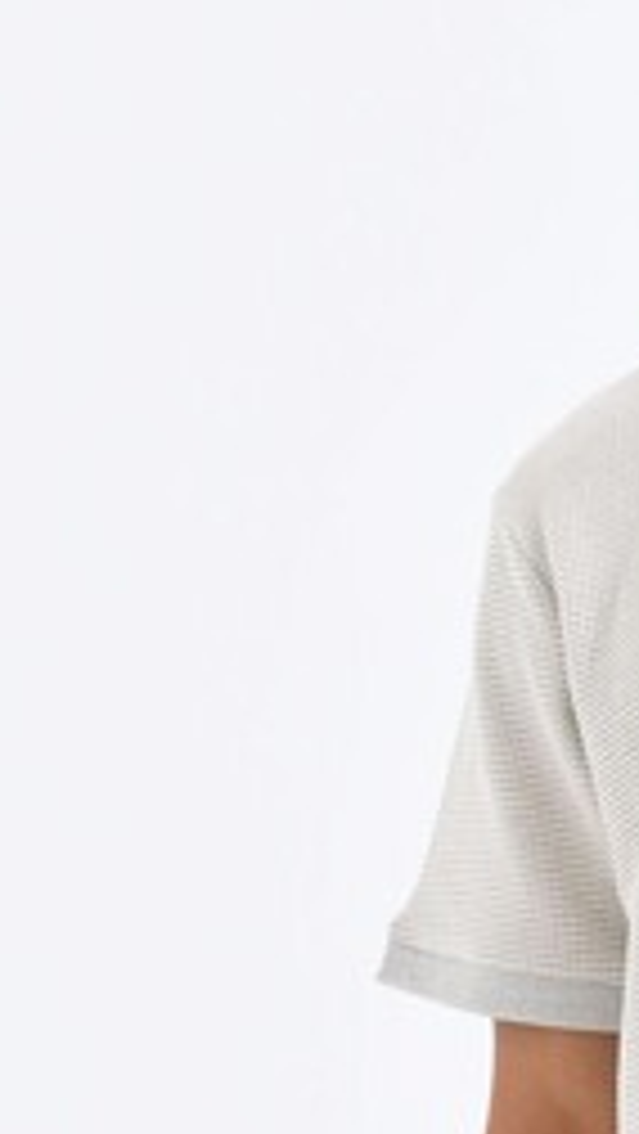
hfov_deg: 7.4
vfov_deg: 13.3
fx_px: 4873
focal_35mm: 162
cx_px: 968
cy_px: 698
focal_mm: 52
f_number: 6.3
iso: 200
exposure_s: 1/125
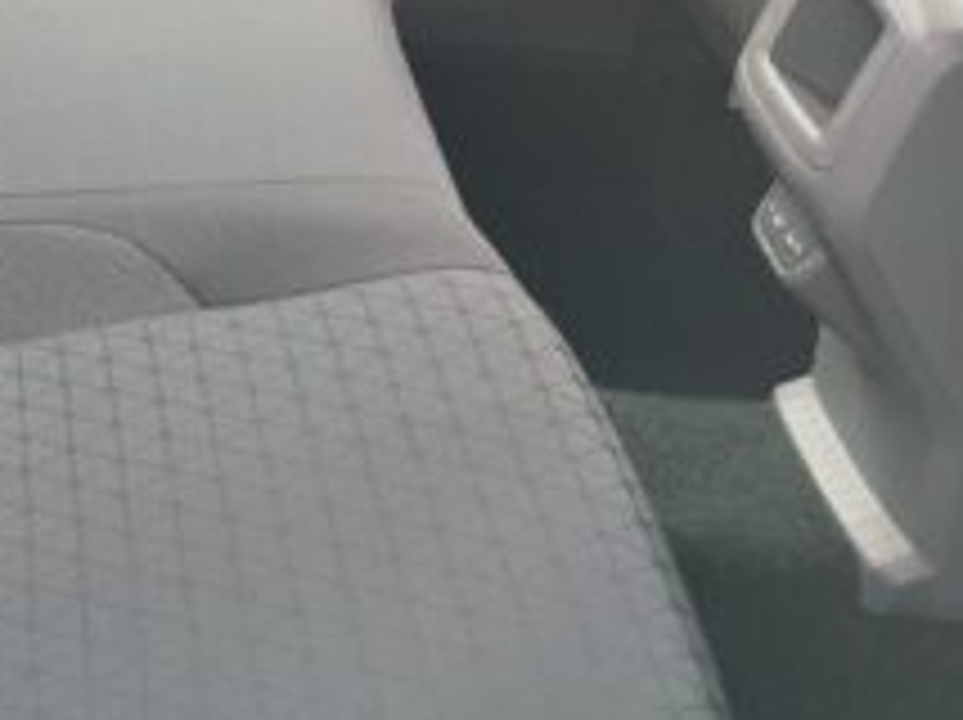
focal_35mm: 86
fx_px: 2390
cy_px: -423
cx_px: 4
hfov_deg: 22.0
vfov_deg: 15.5
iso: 95
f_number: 1.69
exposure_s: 1/100
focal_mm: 7.01
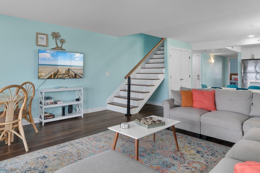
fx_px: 166
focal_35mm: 23
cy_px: 67
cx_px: 123
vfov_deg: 54.6
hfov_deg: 76.0
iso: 100
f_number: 4.5
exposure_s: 1/40
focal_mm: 10
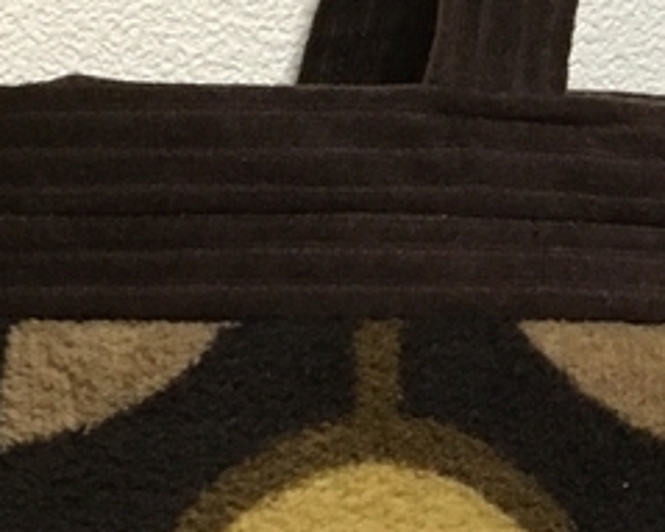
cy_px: 309
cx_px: 662
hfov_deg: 13.4
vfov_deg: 10.9
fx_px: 2794
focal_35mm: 142
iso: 200
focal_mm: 4.15
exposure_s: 1/17
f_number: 2.2
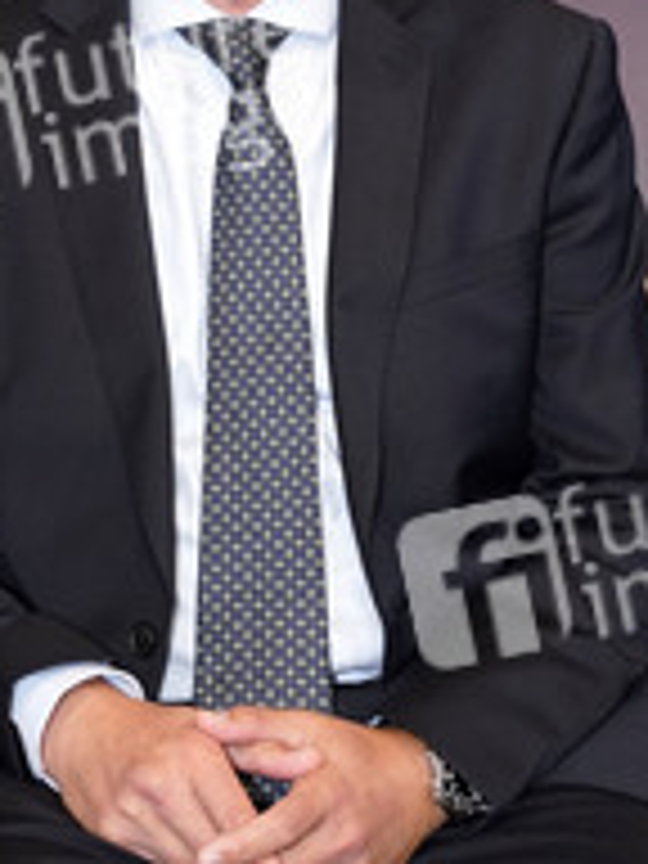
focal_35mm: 116
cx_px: 220
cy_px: 338
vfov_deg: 17.0
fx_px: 2895
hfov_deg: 12.8
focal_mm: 58
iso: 2000
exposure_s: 1/125
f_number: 5.6
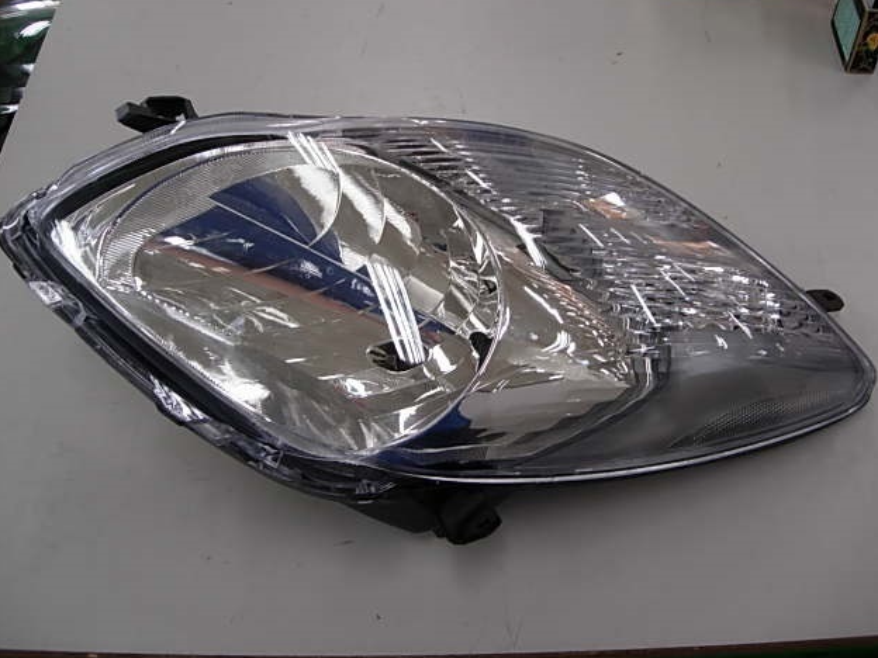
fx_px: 989
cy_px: 323
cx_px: 446
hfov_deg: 47.9
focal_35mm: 39
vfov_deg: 36.8
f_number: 2.8
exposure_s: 1/60.4
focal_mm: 7.8
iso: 64
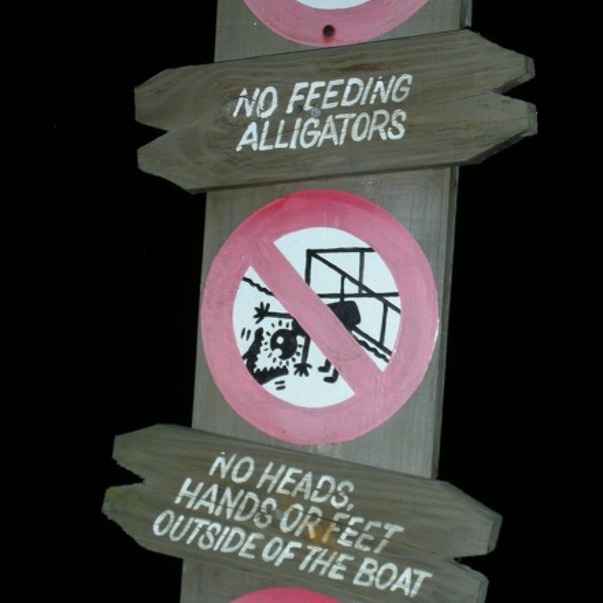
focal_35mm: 87
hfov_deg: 19.9
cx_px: 299
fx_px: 1715
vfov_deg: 19.9
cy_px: 333
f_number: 4.1
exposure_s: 1/120
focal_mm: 12.2
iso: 91
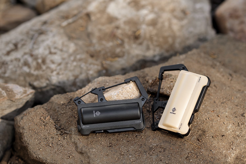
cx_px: 123
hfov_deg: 16.1
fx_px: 868
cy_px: 82
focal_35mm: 127
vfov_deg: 10.8
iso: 125
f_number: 2
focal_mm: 85
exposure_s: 1/125
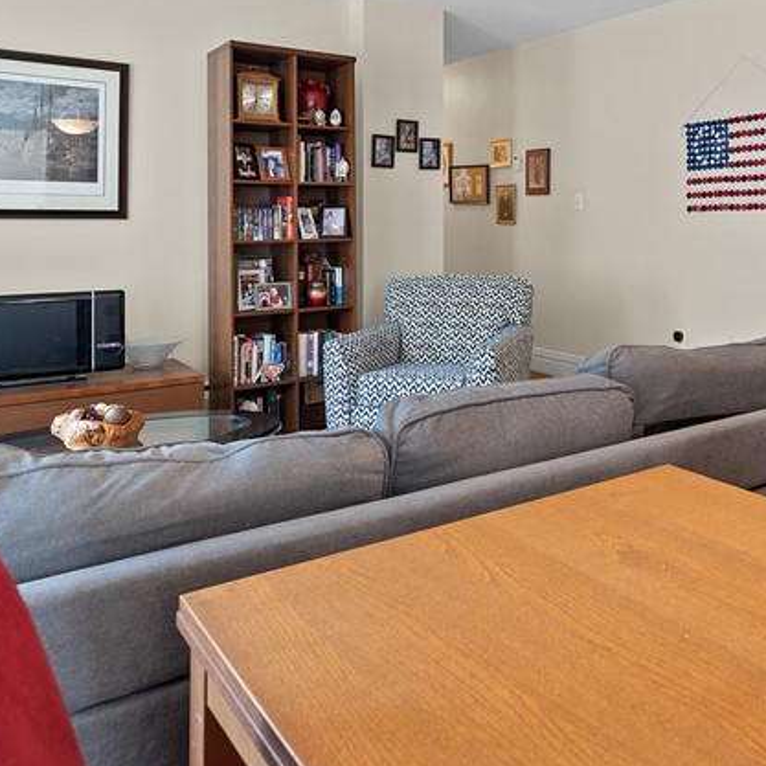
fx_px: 776
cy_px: 215
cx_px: 513
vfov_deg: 50.9
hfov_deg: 51.5
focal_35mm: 31
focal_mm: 14
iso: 400
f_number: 4
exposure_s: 1/4
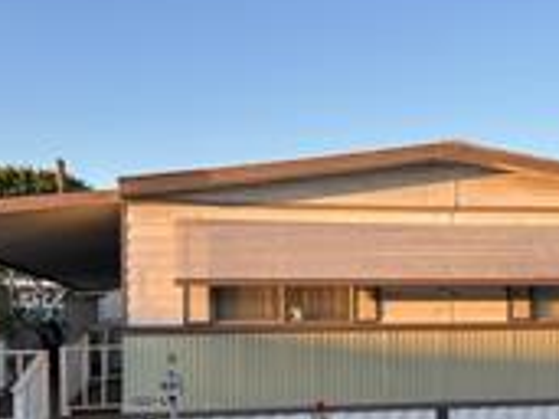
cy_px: 318
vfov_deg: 27.6
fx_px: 839
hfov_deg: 36.4
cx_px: 384
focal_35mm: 52
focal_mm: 5.7
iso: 50
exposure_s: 1/758
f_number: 1.5
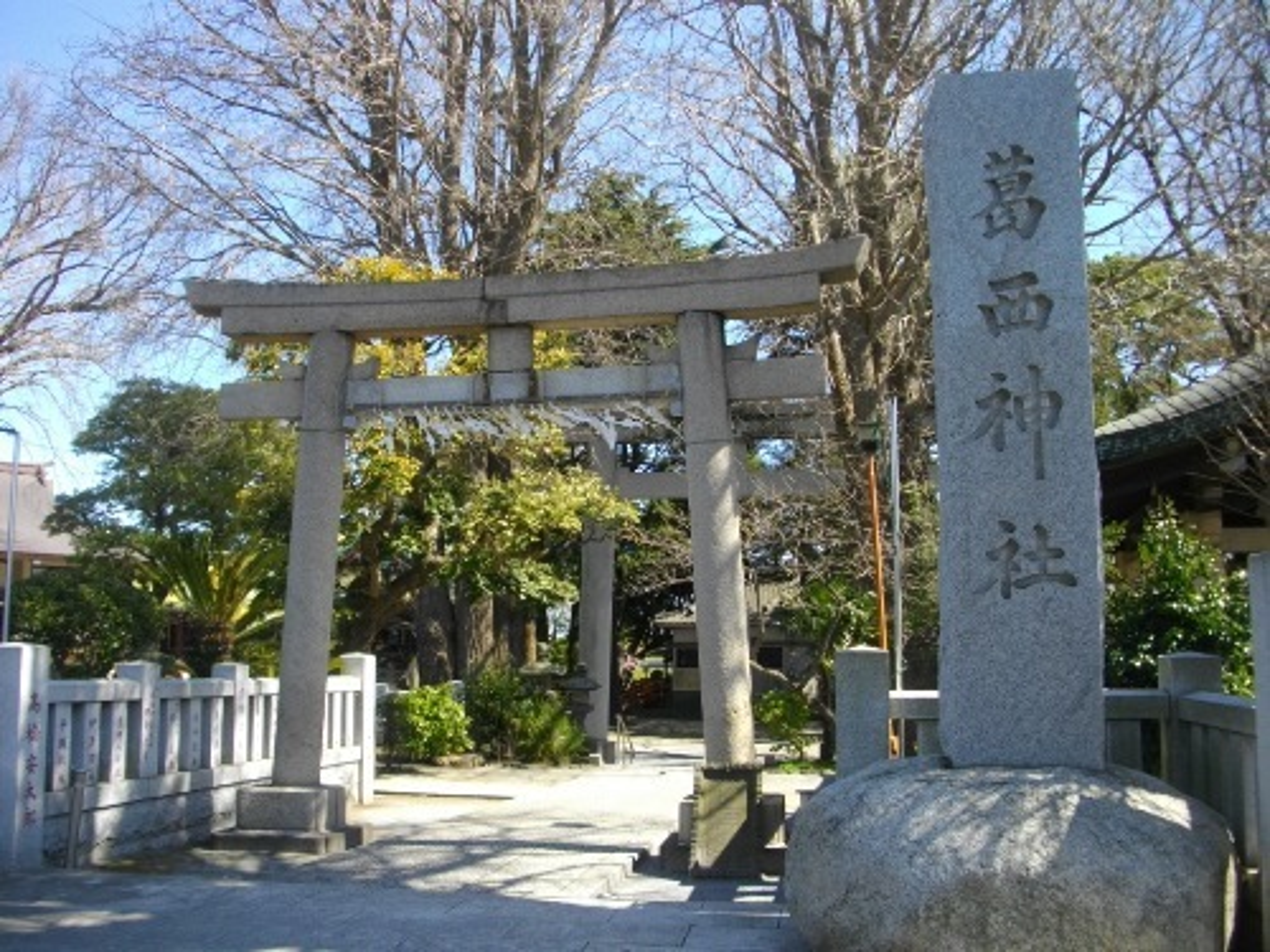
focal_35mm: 32
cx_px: 635
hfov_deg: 56.8
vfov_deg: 44.2
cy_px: 476
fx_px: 1174
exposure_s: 1/500
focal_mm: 5.7
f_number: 2.9
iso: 100
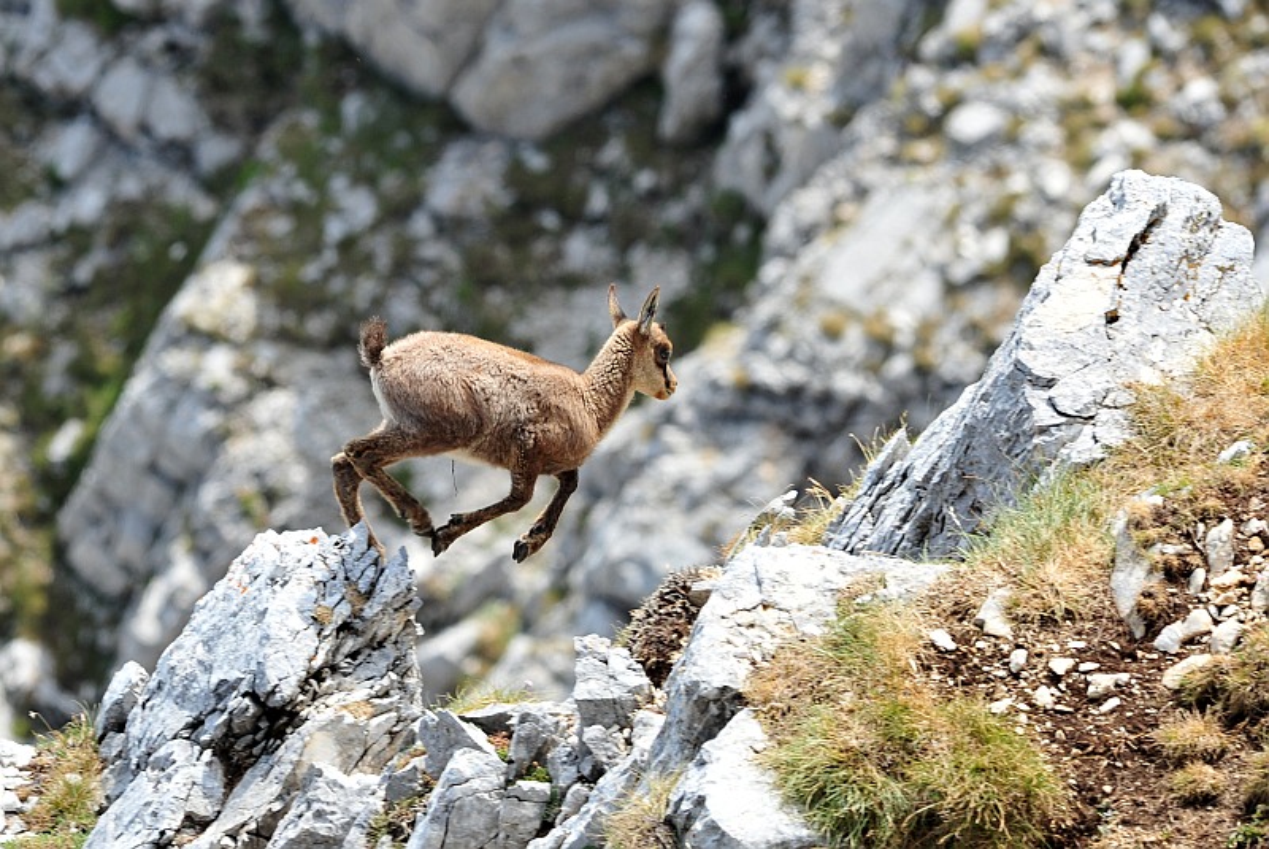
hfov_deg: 5.9
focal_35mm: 350
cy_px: 424
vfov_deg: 3.9
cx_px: 634
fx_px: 12348
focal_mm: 350
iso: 400
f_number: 10
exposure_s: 1/400
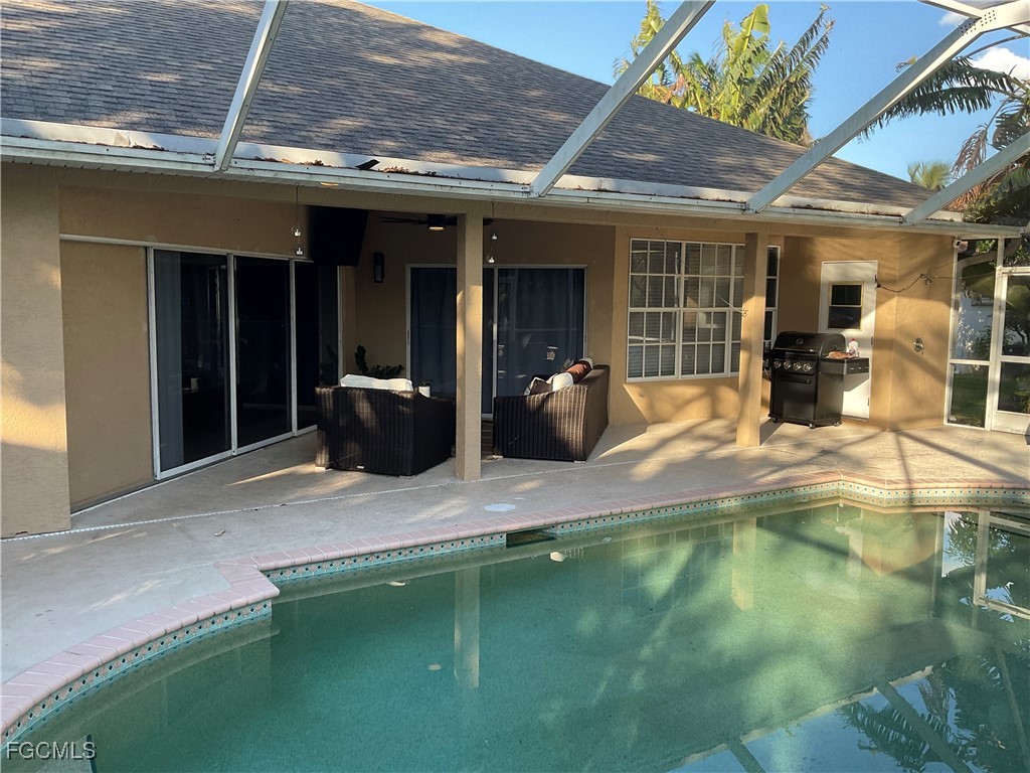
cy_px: 386
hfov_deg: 61.7
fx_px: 863
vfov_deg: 48.2
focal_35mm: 29
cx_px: 515
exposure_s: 1/125
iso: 16
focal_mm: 3
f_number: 1.8
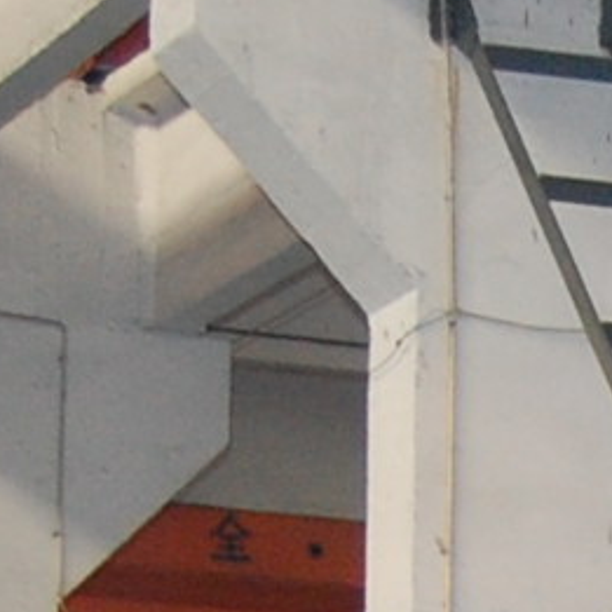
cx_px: 1400
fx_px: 5721
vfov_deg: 5.8
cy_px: 1679
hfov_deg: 5.9
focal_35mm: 286
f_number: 4
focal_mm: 26
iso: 1000
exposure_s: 1/60
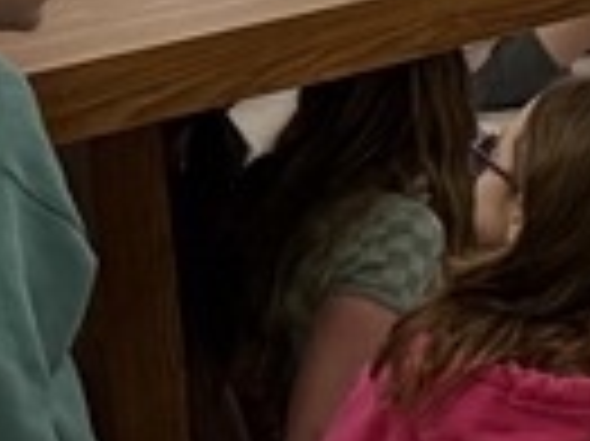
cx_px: 1874
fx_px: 3201
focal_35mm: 188
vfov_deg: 7.8
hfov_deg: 8.5
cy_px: -90
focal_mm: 6.76
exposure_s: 1/60
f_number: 1.78
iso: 320
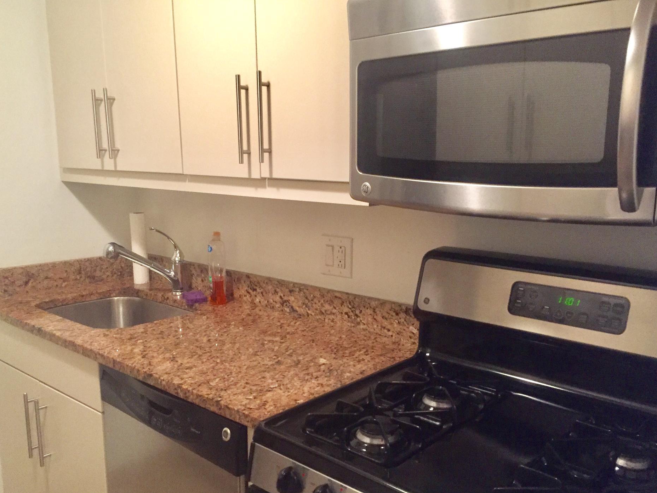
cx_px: 339
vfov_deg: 44.1
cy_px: 271
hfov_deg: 56.8
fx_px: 607
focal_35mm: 32
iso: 250
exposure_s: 1/30
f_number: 2.2
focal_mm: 4.15
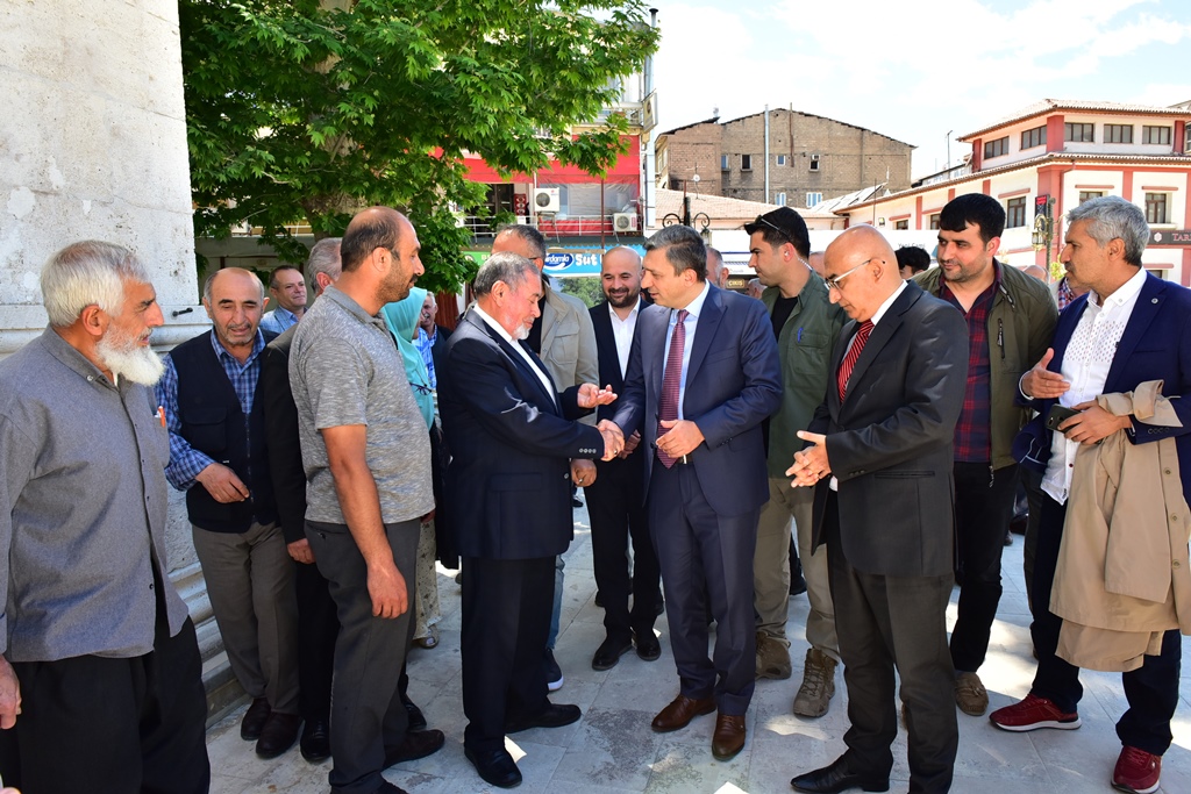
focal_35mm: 24
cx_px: 596
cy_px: 397
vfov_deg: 53.1
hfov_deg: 73.7
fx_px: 794
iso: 640
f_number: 8
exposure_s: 1/250
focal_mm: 24
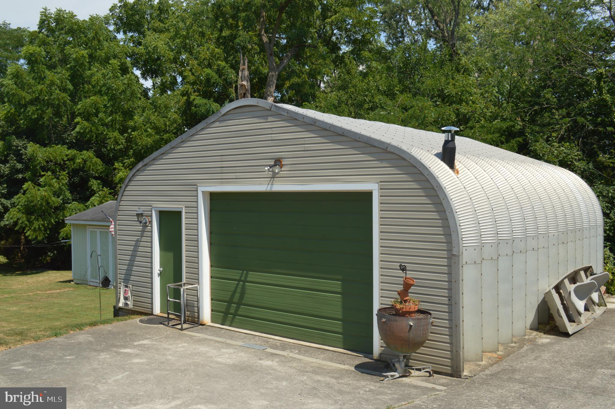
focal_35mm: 33
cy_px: 204
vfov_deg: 39.9
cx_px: 308
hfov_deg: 57.3
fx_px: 563
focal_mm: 22
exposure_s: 1/200
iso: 100
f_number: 9
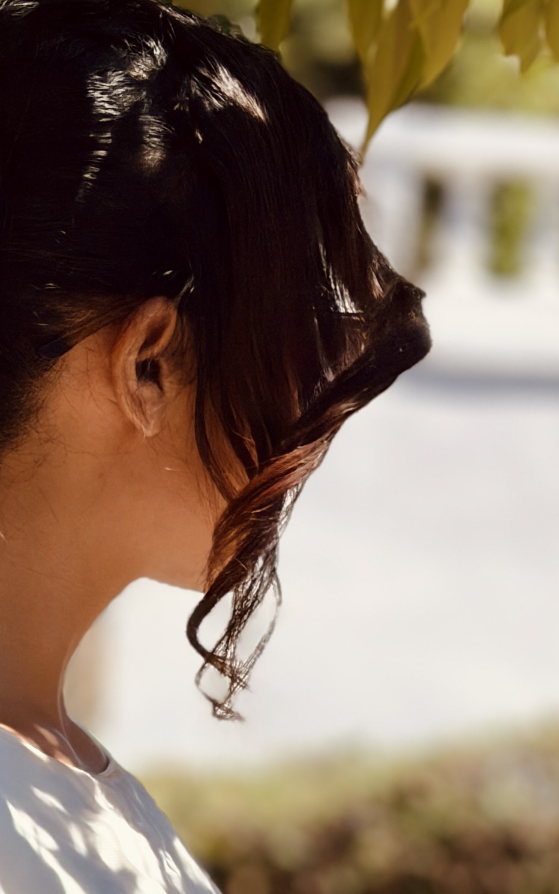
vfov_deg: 13.8
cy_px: 981
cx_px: -73
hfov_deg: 8.7
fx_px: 3633
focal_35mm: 149
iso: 50
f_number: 1.6
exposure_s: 1/2747
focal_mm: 5.96
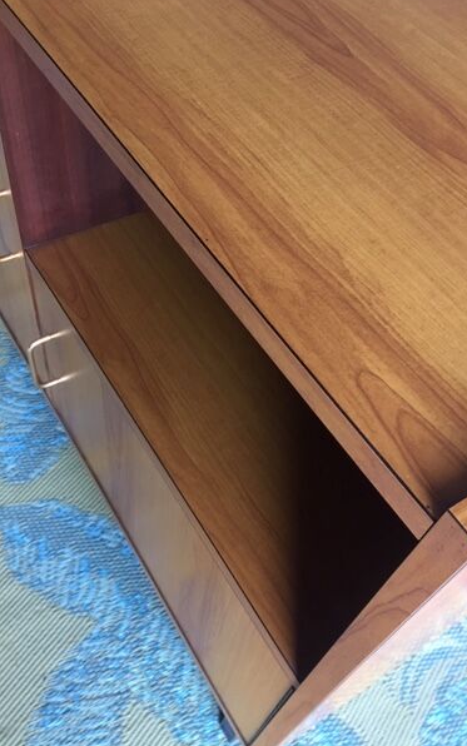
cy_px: 389
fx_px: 671
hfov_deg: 38.3
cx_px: 219
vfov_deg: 58.1
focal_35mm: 33
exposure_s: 1/33
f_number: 2.2
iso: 125
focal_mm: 4.15
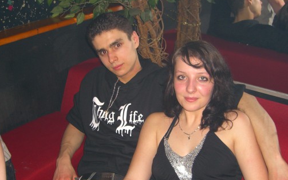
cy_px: 111
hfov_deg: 41.8
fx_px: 377
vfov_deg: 26.8
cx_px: 140
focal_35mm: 48
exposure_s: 1/60
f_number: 2.8
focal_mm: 7.9
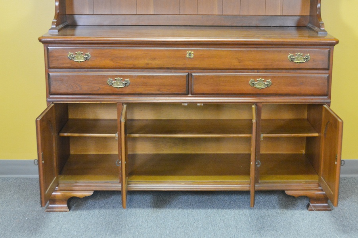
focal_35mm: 51
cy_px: 119
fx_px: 507
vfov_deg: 26.4
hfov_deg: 38.9
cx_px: 179
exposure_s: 1/30
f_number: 5
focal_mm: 34
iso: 3200
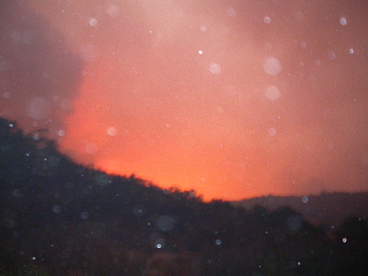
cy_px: 138
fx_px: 404
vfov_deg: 37.7
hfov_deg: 49.0
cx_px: 184
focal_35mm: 38
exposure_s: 1/1.3
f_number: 2.6
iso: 400
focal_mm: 7.85
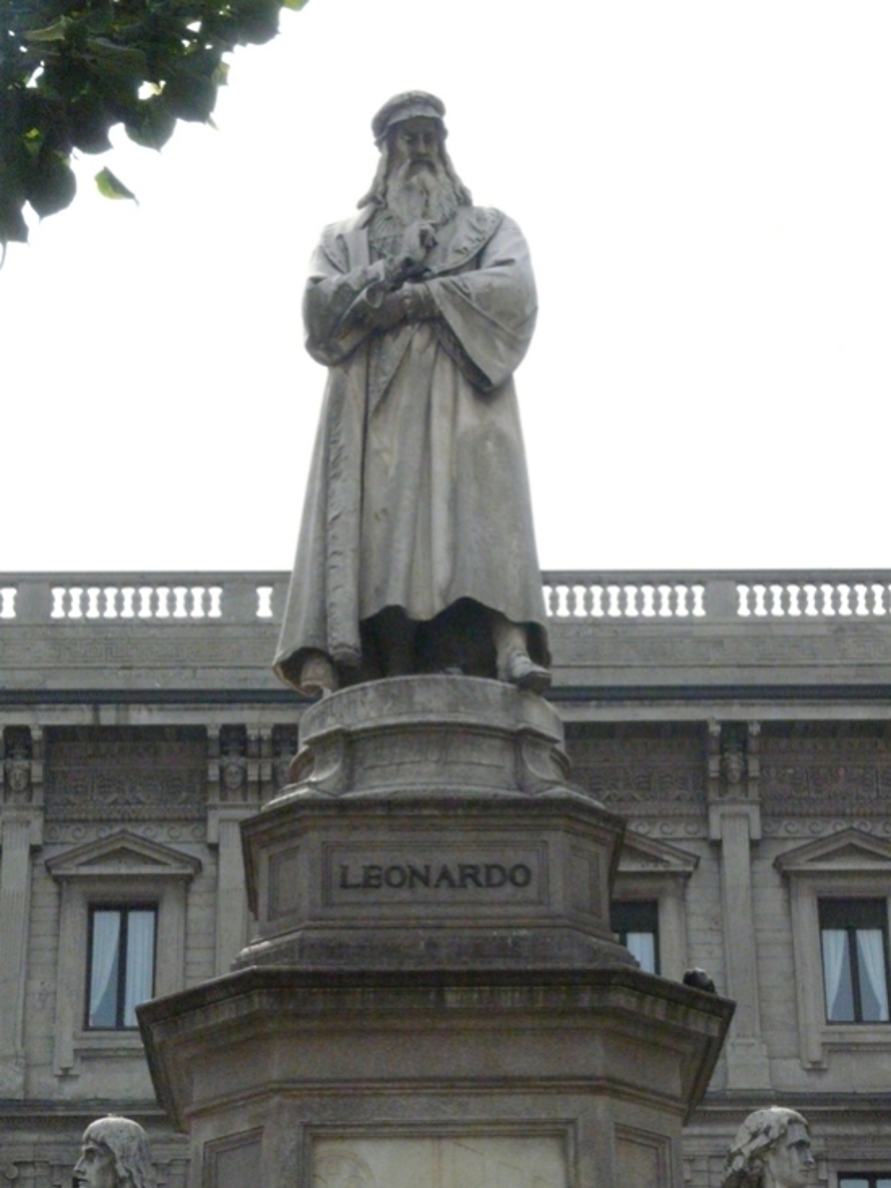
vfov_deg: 22.5
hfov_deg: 17.0
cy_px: 594
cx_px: 446
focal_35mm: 87
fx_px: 2986
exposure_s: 1/1600
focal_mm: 14.3
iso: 800
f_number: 6.3
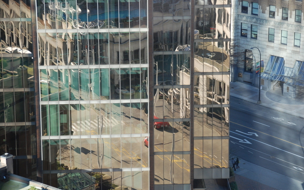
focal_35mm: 147
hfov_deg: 14.3
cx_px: 152
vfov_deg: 9.0
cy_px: 96
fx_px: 1214
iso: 400
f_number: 5.3
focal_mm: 95
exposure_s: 1/60
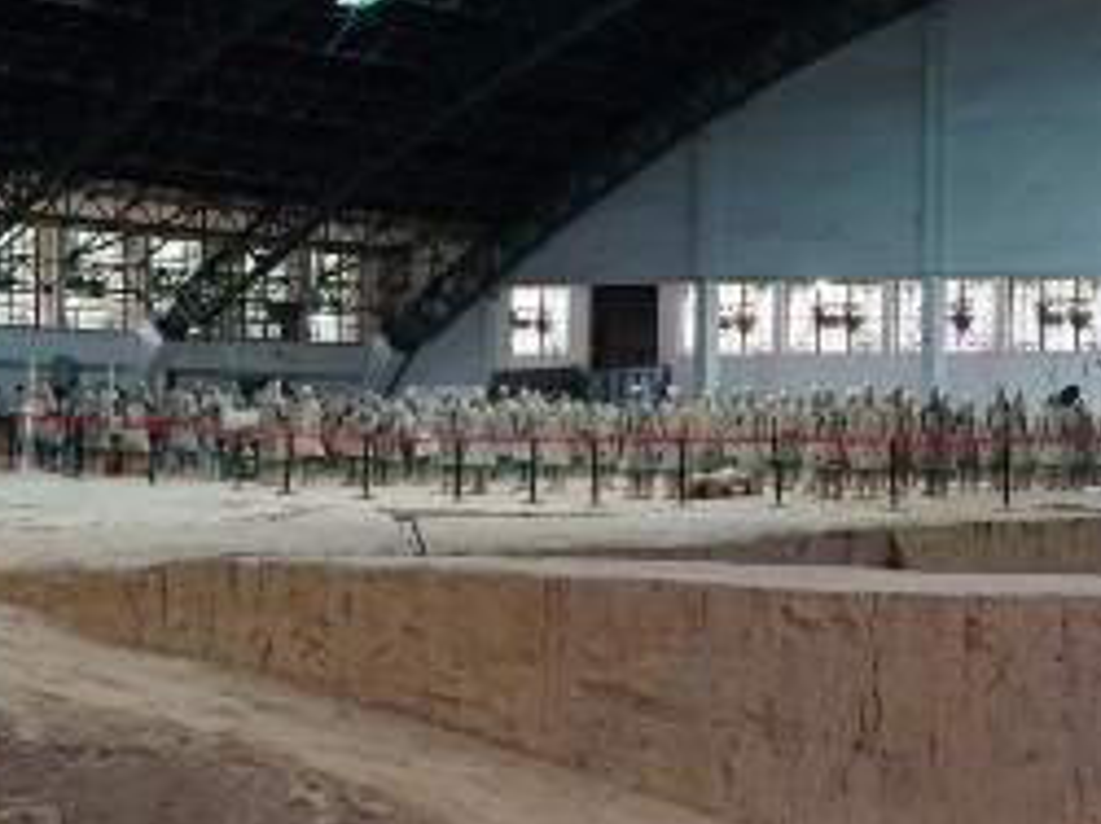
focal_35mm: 115
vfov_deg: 12.9
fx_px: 3656
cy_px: 440
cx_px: 676
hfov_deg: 17.1
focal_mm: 50
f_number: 5
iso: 1250
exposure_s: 1/80
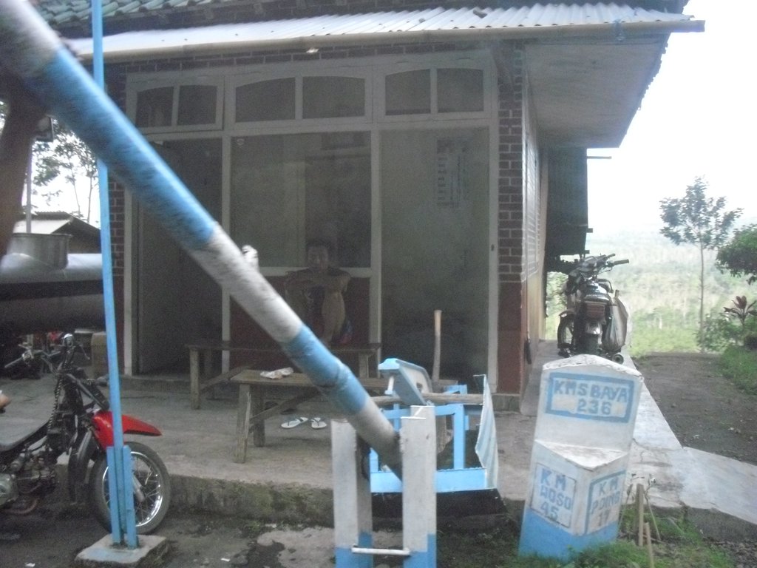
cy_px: 284
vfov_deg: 37.7
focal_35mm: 38
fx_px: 831
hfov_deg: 49.0
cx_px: 378
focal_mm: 6.2
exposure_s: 1/125
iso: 800
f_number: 2.8
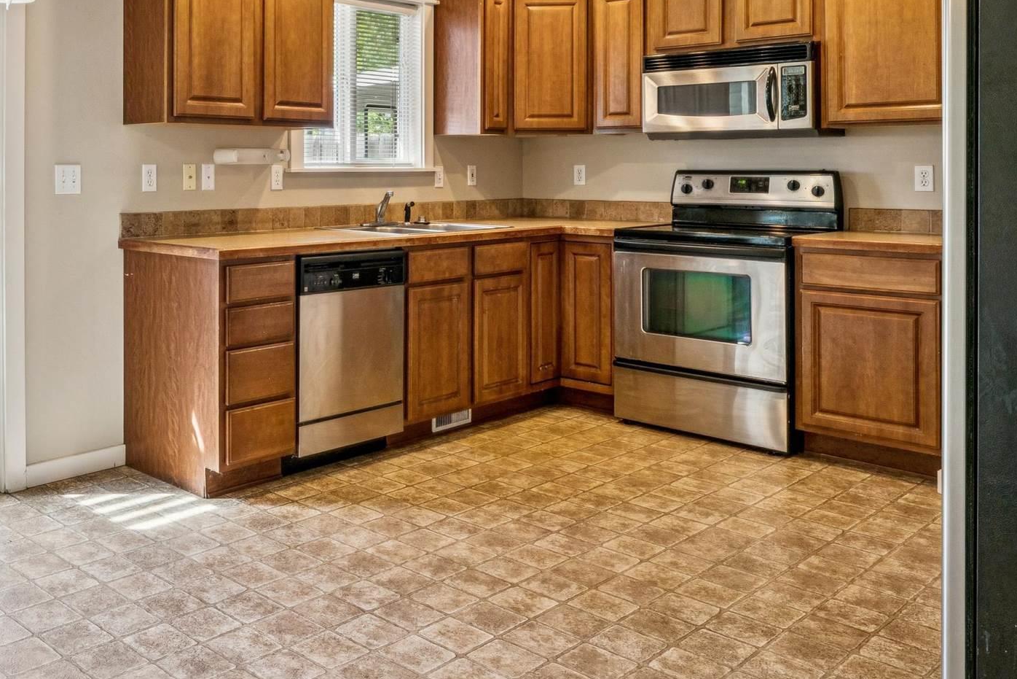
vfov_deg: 36.8
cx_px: 216
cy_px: 156
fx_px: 988
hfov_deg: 51.3
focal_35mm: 35
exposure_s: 1/10
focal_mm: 15.9
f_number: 13
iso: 400
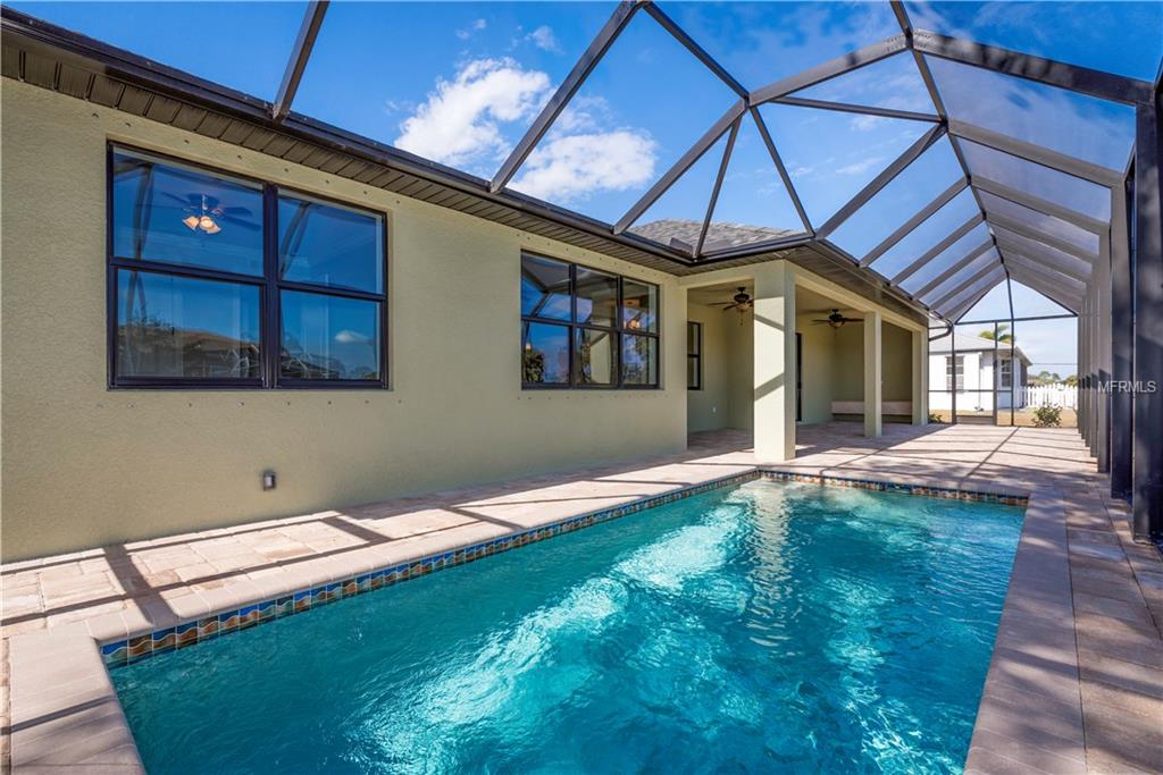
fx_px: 485
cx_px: 582
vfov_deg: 77.3
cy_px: 388
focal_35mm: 15
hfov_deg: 100.4
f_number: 8
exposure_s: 1/250
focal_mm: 15
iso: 220
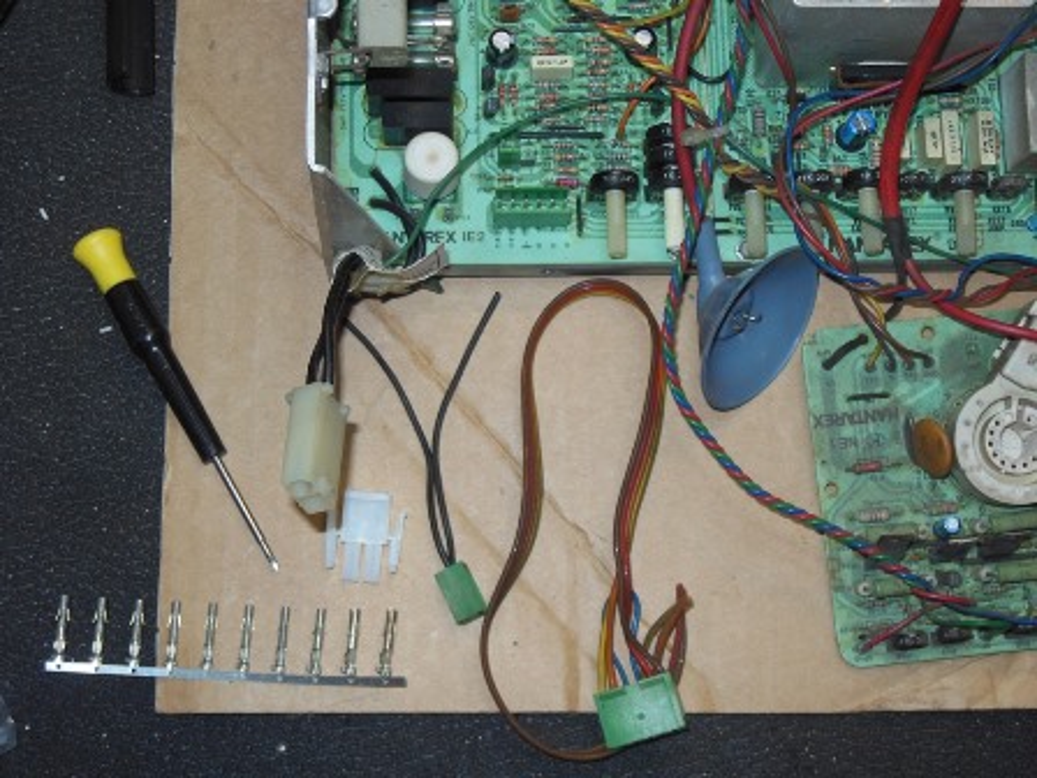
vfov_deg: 25.7
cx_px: 518
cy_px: 389
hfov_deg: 33.8
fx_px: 1708
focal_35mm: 57
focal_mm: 10.2
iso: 125
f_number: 4.1
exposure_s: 1/60
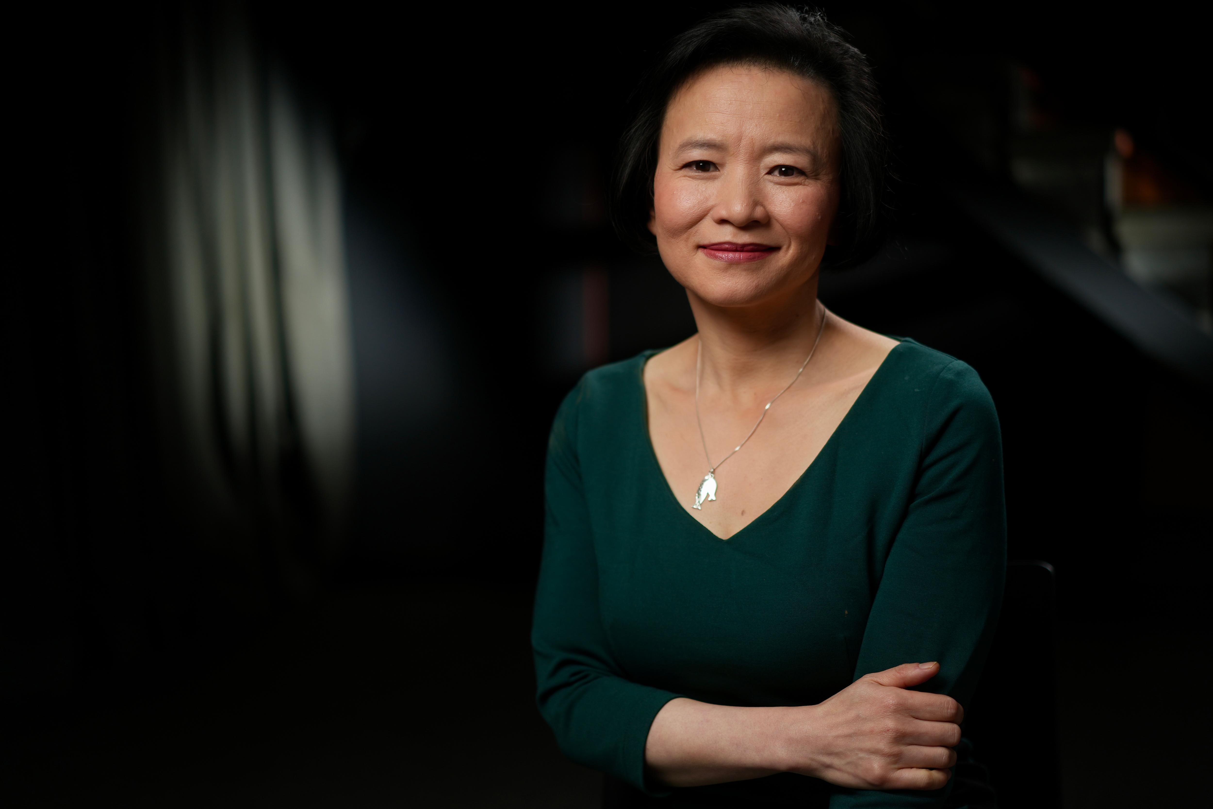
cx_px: 606
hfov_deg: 36.2
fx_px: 1853
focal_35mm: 55
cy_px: 404
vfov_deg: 24.6
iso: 160
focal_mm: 55
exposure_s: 1/125
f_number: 1.8
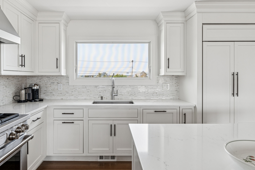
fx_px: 163
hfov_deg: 75.9
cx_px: 115
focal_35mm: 23
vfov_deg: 55.1
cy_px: 80
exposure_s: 1/40
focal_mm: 19
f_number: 8
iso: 200
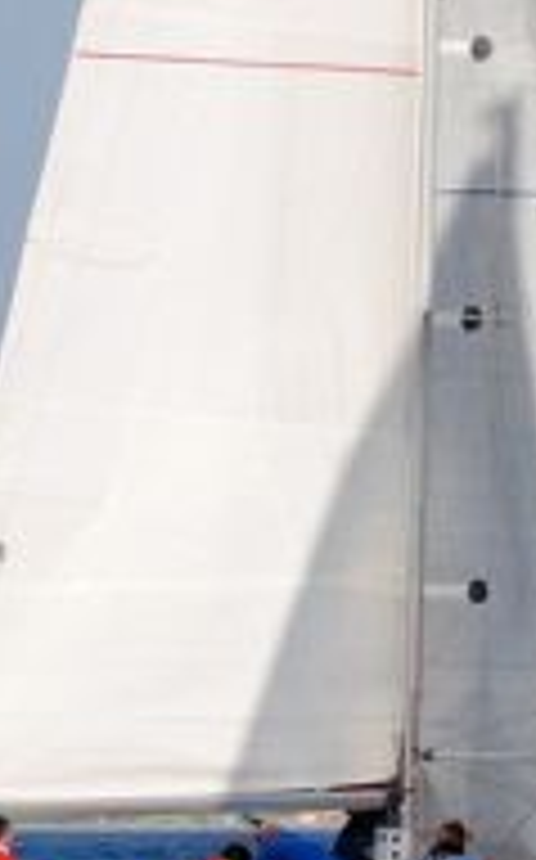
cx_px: 1072
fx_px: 9323
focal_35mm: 398
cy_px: 407
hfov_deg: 3.3
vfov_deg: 5.3
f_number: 6.3
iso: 100
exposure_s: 1/640
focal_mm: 62
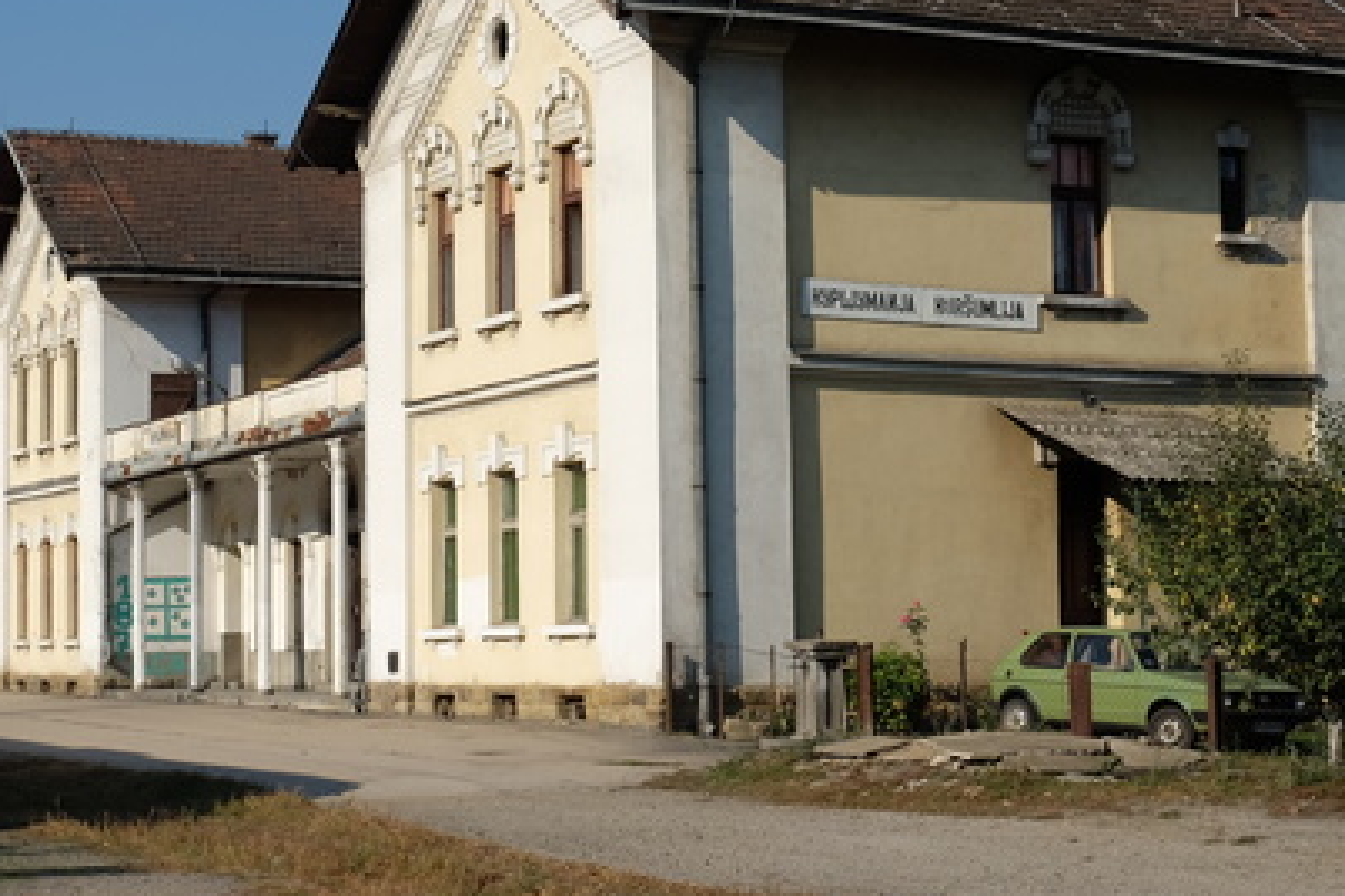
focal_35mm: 71
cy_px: 384
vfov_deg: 19.2
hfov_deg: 28.1
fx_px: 2652
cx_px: 345
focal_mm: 24.3
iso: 200
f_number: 9
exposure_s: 1/350
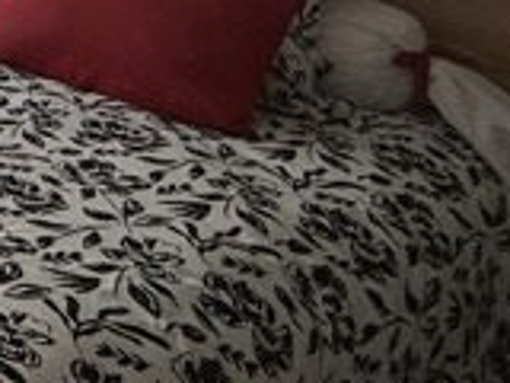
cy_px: -220
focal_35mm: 70
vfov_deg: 18.3
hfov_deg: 17.9
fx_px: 1031
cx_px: -539
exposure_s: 1/99
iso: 80
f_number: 2.2
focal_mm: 2.22
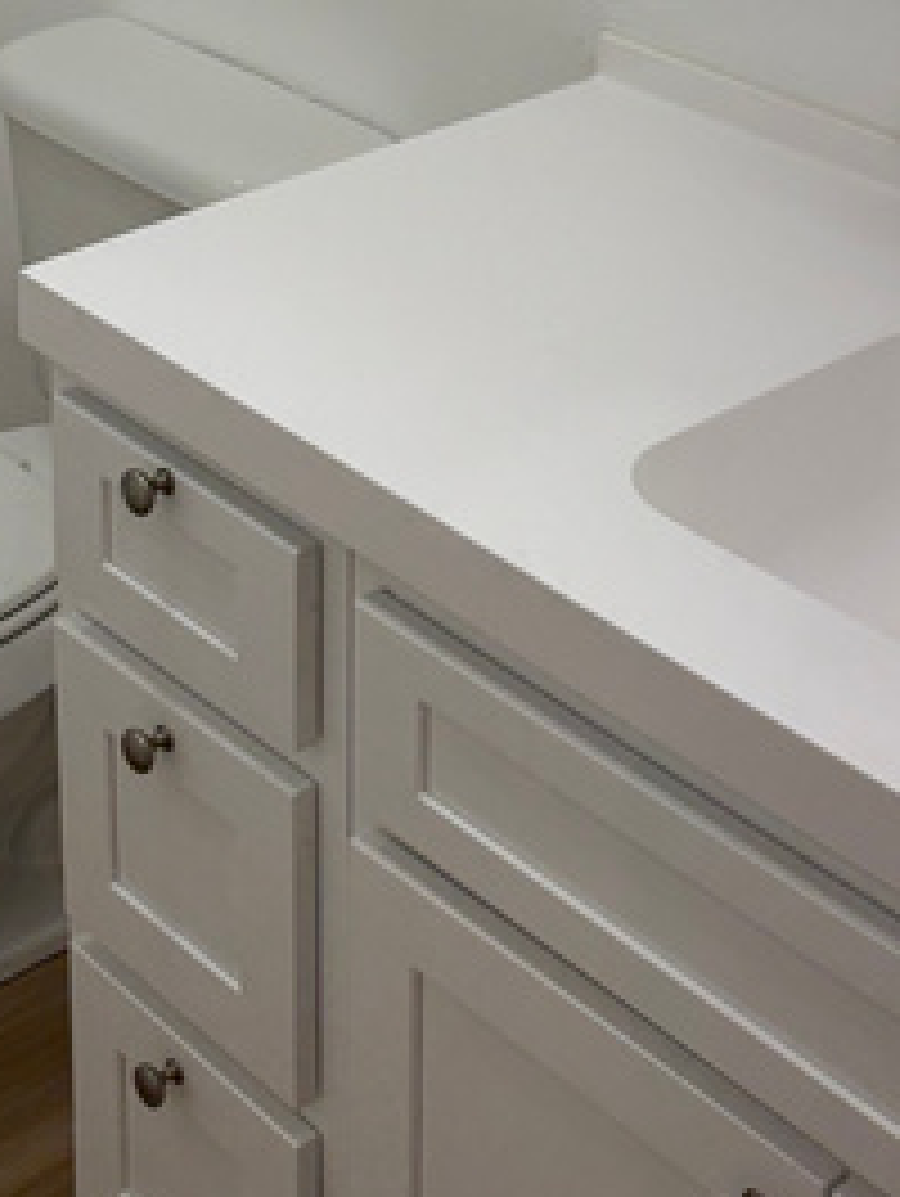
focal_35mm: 75
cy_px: -108
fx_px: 2596
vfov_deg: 24.3
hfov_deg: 19.6
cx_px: 328
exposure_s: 1/120
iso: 50
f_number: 1.6
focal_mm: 5.96
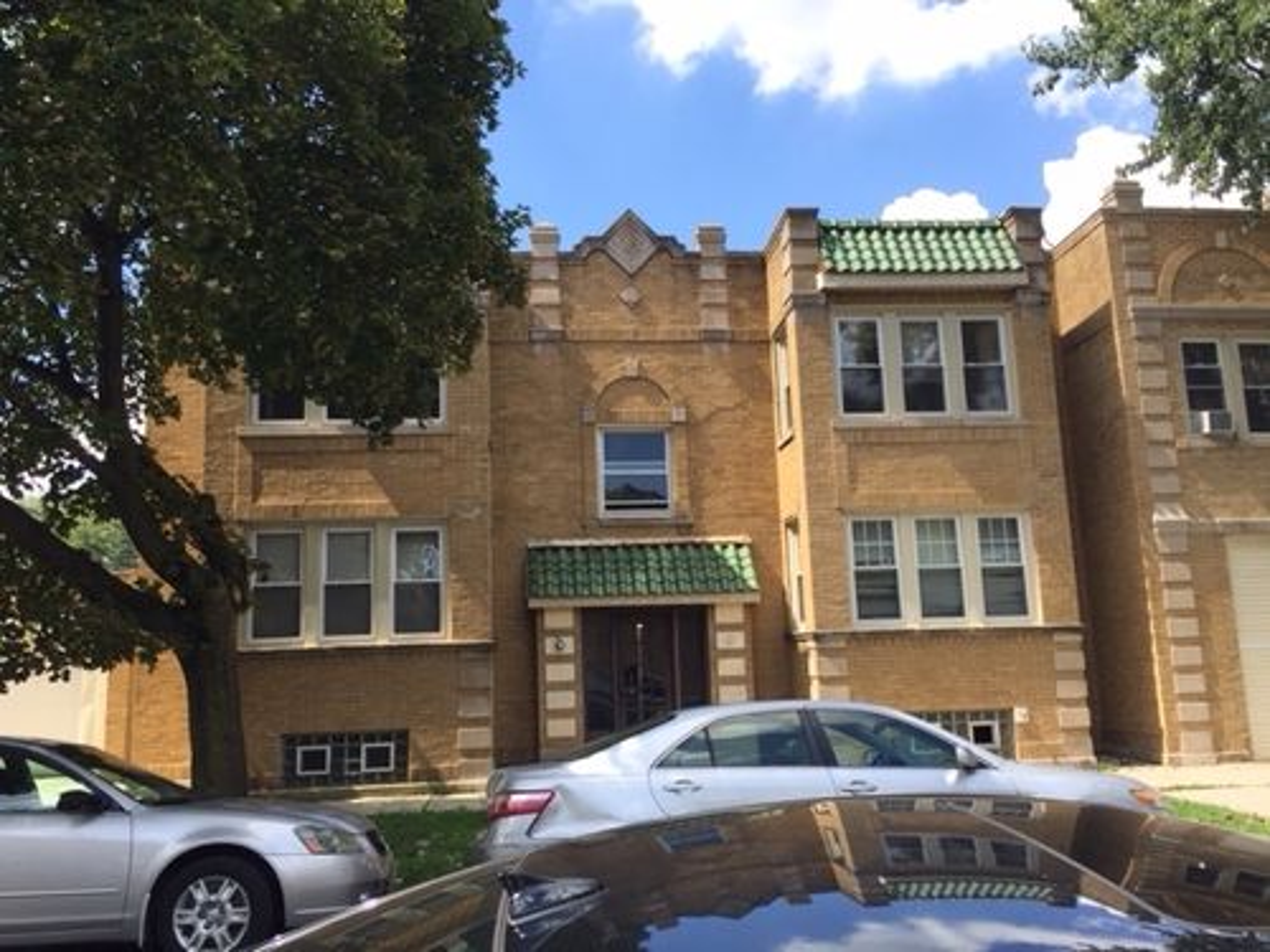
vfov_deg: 48.2
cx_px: 635
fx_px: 1064
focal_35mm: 29
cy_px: 476
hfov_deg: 61.7
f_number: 2.2
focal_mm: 4.15
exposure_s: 1/989
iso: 32
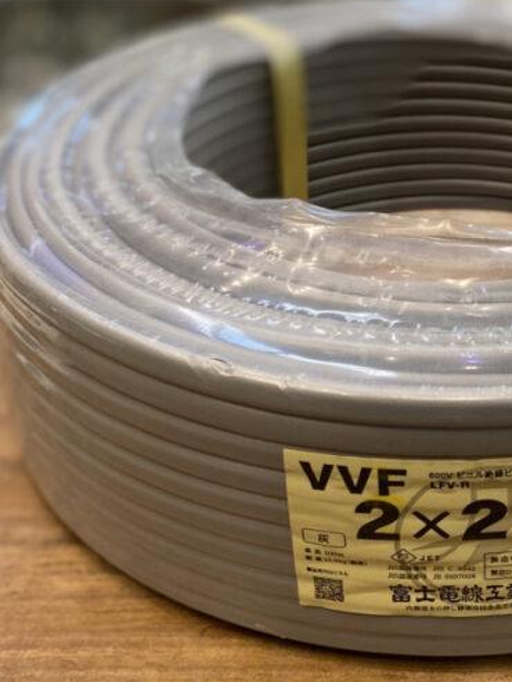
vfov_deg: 35.2
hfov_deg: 26.1
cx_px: 465
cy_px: 231
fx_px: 1064
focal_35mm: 54
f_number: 1.8
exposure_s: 1/121
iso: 64
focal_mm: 4.25
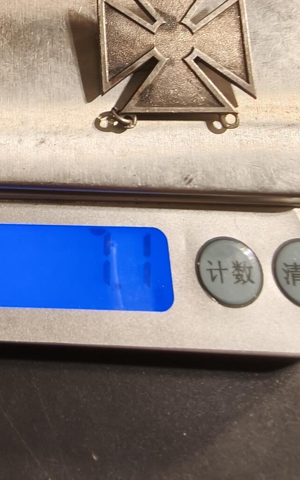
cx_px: 102
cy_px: 226
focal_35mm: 43
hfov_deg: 29.7
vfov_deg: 46.2
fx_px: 563
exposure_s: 1/50
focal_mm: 2.32
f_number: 2
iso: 160
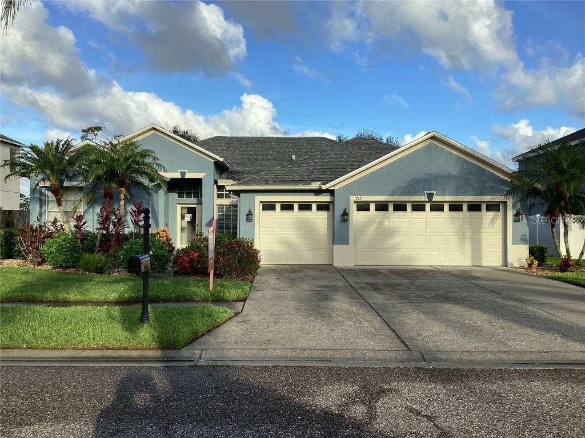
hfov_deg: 58.4
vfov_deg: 45.4
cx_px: 292
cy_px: 219
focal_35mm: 31
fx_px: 524
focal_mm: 3.3
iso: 25
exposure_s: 1/815
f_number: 2.4
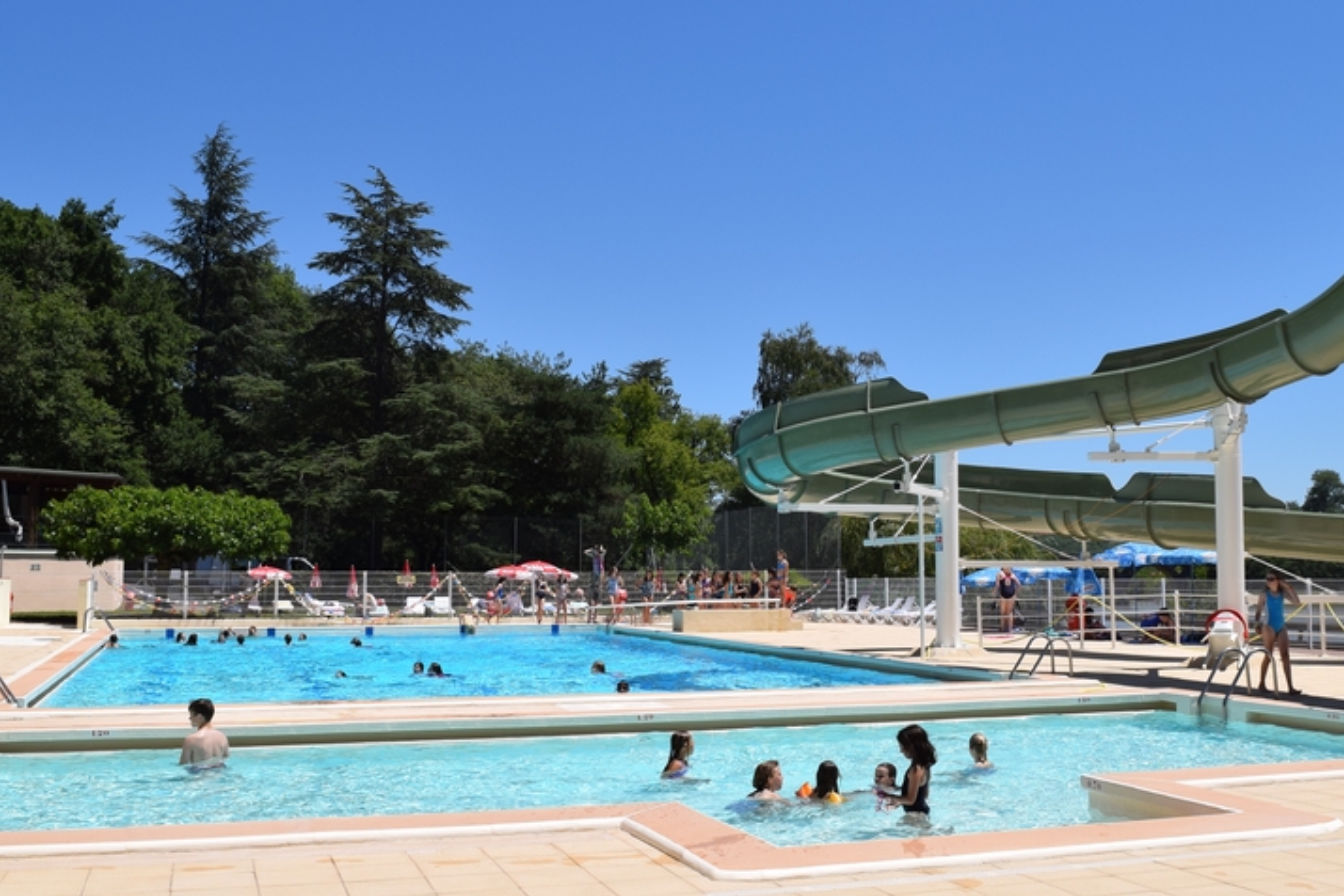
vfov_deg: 31.9
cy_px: 406
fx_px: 1568
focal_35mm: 42
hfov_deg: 46.1
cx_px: 808
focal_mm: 20
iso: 200
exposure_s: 1/640
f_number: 13
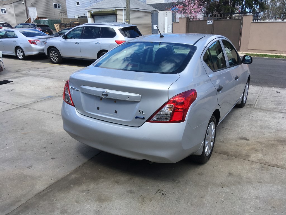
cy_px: 108
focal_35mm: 29
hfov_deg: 61.7
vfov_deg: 48.2
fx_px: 240
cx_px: 143
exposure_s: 1/705
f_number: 2.2
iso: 25
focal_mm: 4.15
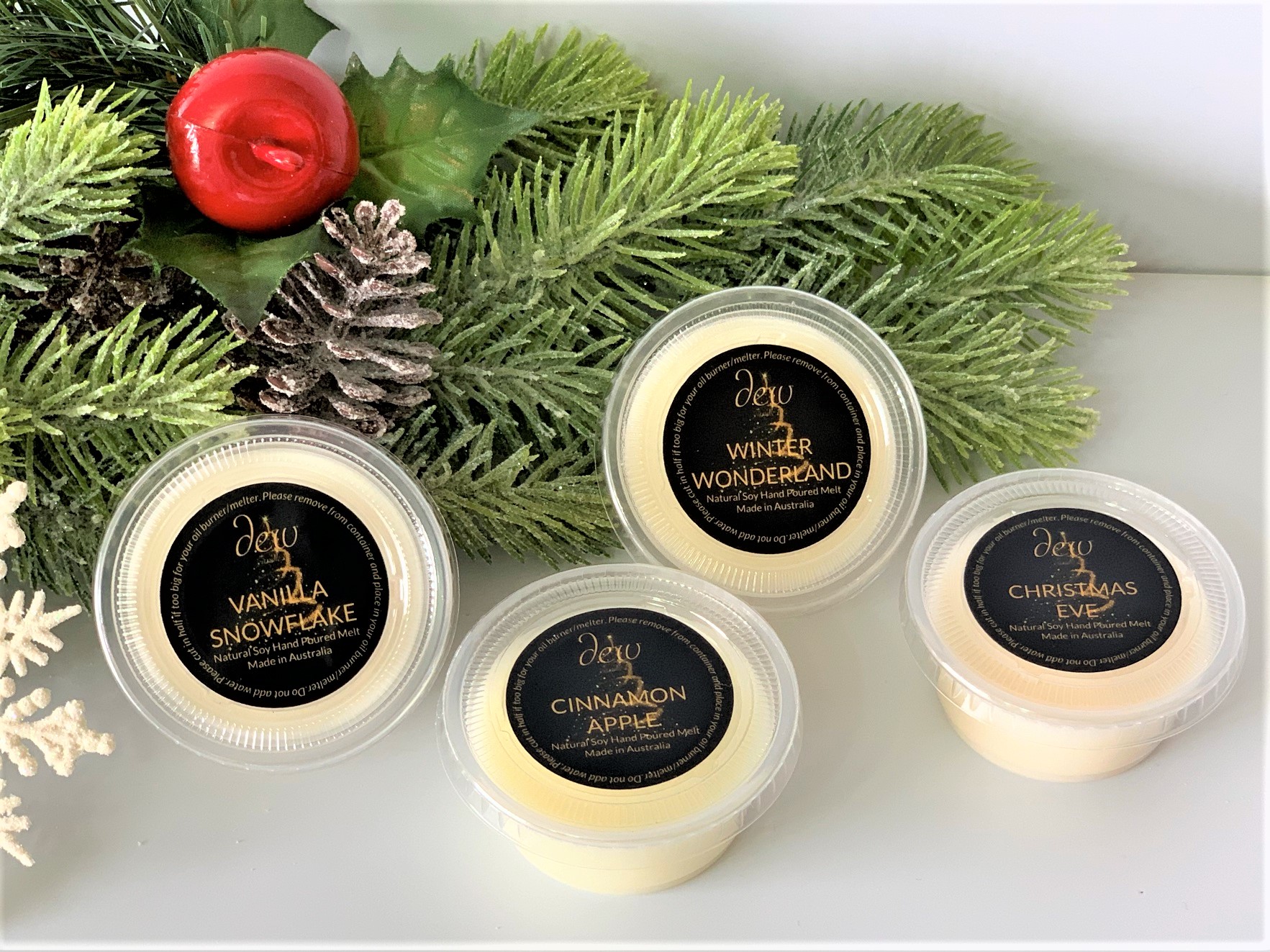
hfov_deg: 36.8
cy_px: 476
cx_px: 635
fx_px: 1907
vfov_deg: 28.0
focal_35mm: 52
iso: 100
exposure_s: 1/50
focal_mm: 6
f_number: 2.4
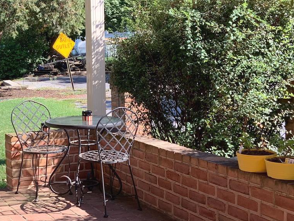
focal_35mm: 70
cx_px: 65
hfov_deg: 27.3
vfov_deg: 21.0
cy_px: 105
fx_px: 595
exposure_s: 1/537
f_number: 1.8
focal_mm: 4.25
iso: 25
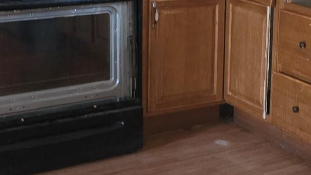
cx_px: 347
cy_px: -9
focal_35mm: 90
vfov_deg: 13.2
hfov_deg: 22.3
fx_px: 742
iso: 500
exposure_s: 1/12
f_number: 1.8
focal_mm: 5.4
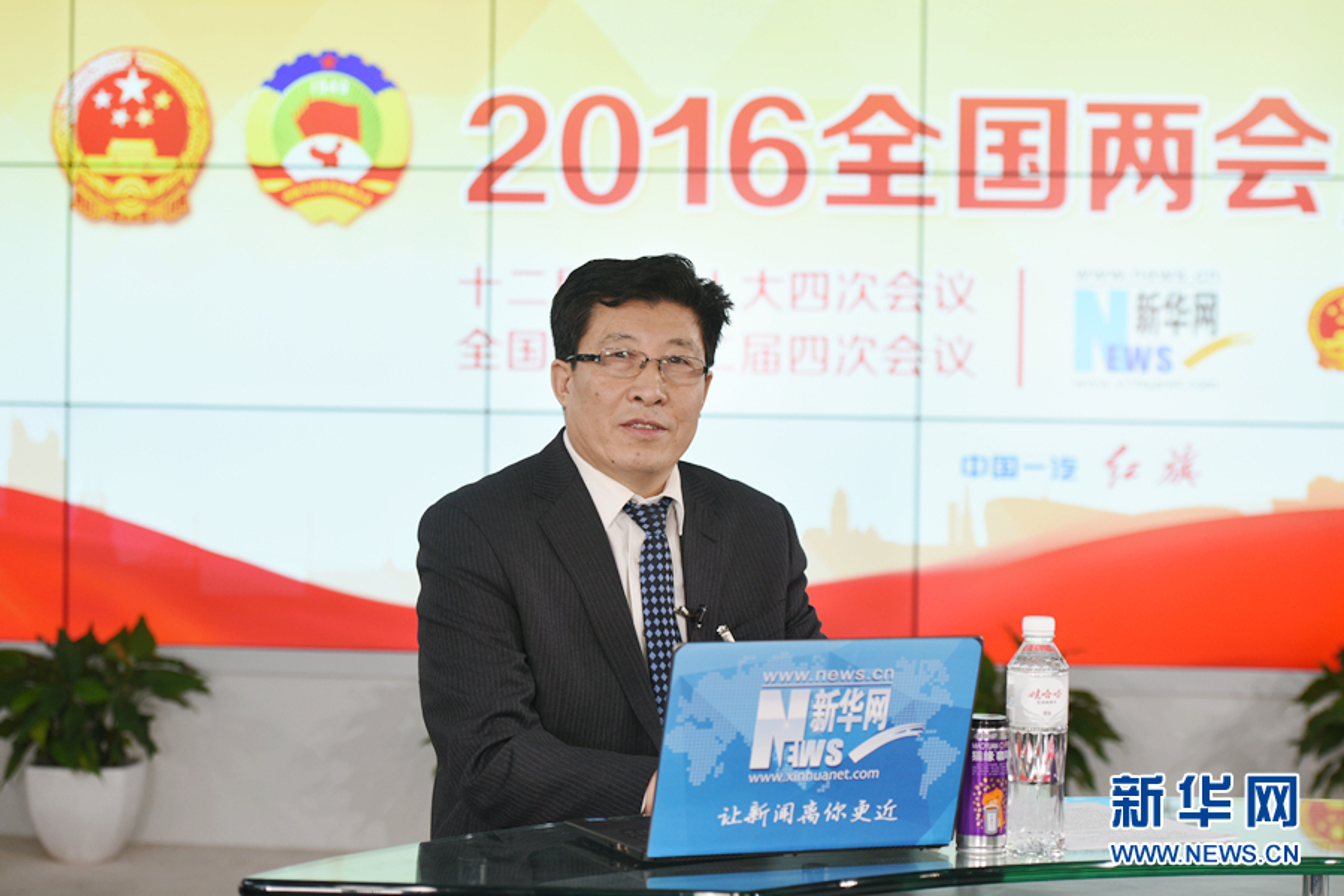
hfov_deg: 25.4
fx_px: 2986
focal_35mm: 80
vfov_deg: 17.1
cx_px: 672
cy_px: 448
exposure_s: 1/125
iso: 320
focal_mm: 80
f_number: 3.5
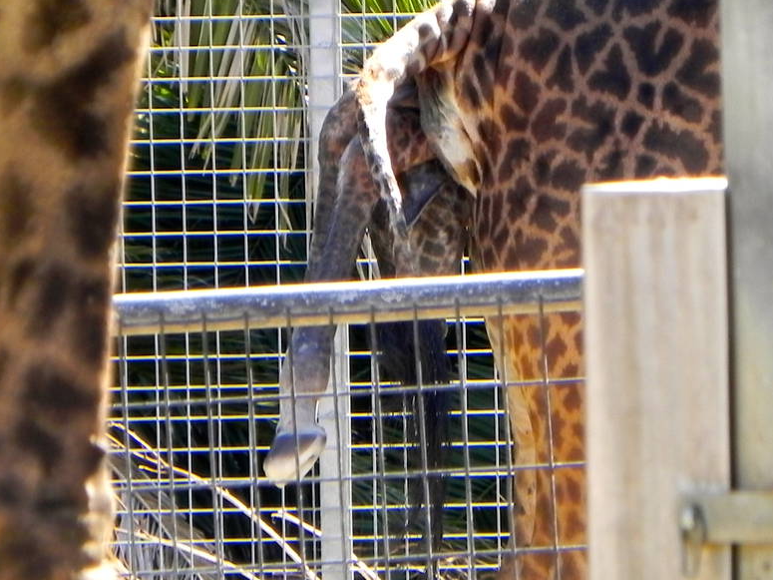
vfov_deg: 1.9
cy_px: 133
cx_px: 437
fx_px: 17371
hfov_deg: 2.5
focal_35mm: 778
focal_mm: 67.2
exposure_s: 1/102
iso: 160
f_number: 5
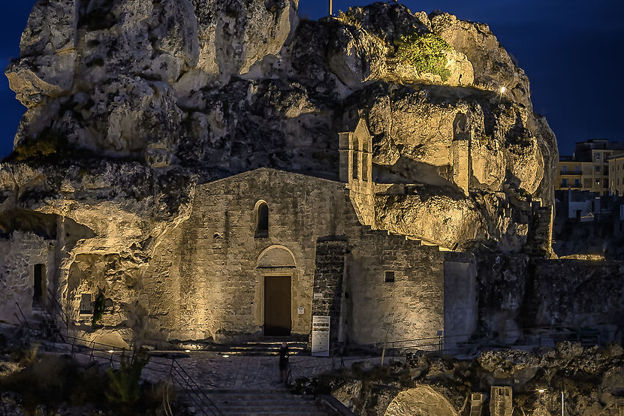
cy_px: 371
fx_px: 2704
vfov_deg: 8.8
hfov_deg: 12.7
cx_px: -224
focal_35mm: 156
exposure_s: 1/2.5
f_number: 8
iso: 100
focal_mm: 54
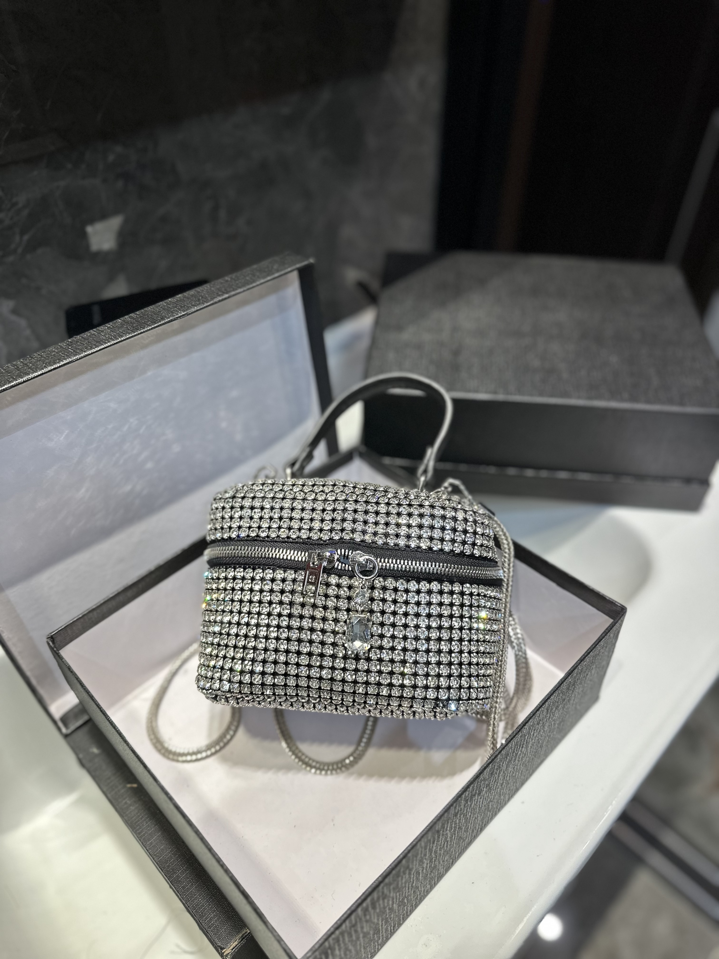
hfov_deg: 56.8
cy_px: 480
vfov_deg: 71.6
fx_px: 665
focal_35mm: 24
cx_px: 360
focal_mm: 6.86
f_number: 1.78
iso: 200
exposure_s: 1/100
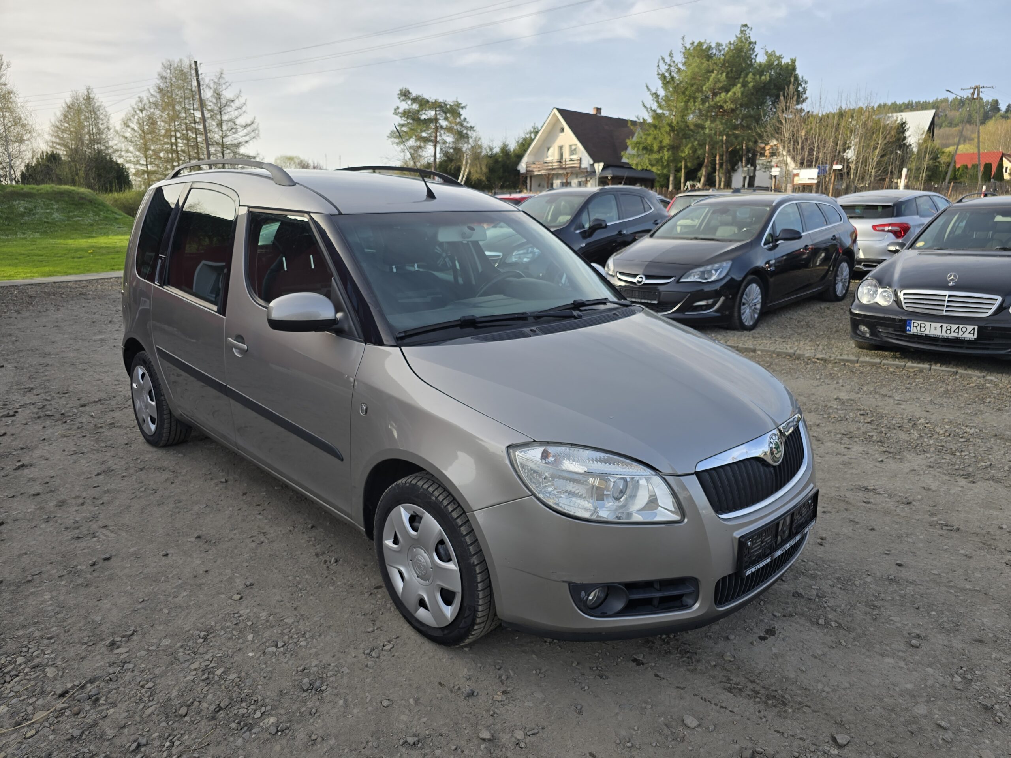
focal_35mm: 23
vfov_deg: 58.9
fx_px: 672
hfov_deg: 73.9
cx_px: 506
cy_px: 379
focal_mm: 6.3
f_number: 1.7
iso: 12
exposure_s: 1/400
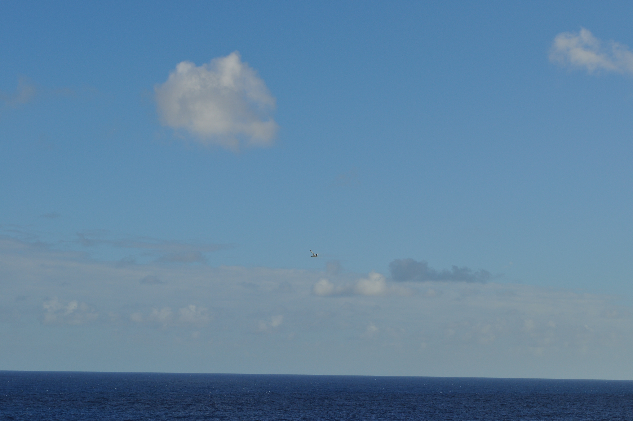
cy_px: 210
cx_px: 316
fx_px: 1449
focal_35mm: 82
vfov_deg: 16.5
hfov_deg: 24.6
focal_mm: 55
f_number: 11
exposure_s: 1/500
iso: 200
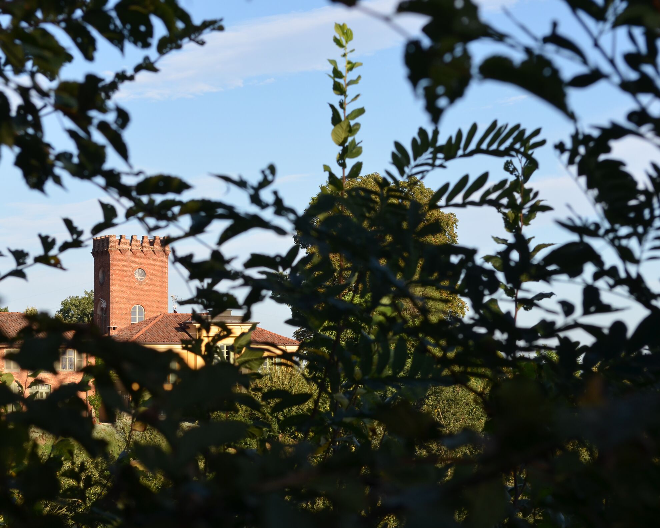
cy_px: 264
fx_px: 1828
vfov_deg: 16.4
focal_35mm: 94
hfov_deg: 20.5
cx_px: 293
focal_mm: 55
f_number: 9
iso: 400
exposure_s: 1/320
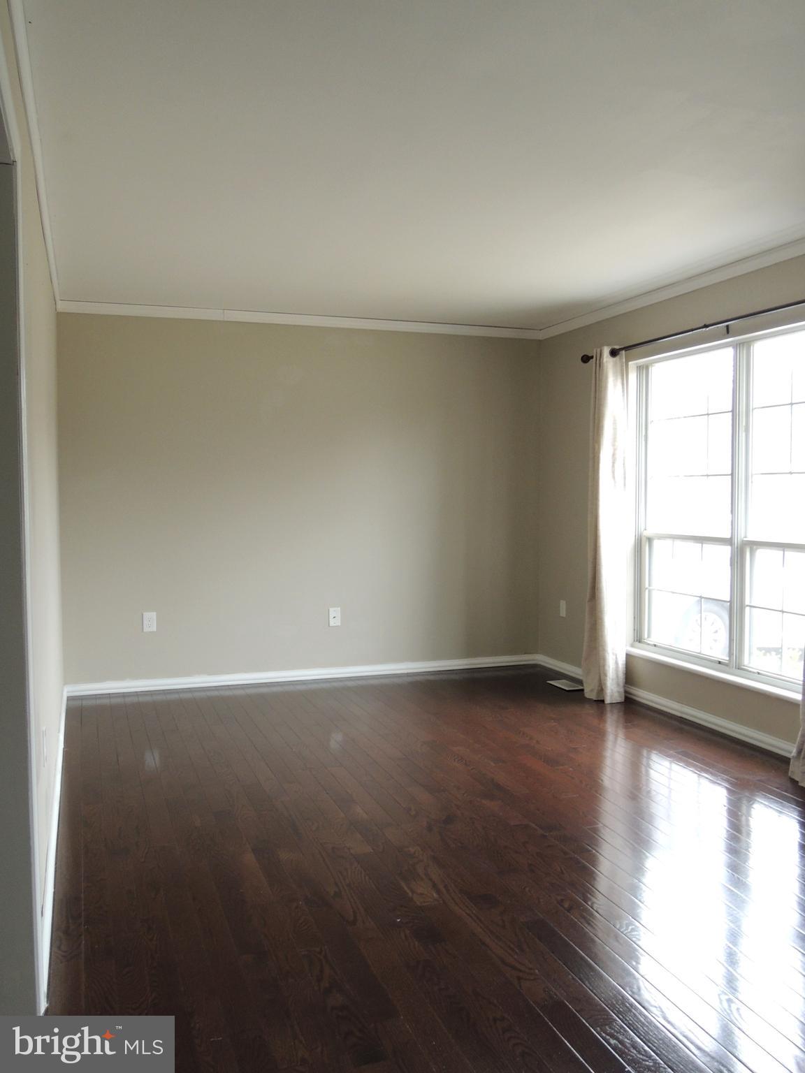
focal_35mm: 30
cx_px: 402
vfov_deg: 60.0
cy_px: 536
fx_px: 930
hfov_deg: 46.8
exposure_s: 1/30
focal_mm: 5.3
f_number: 3.1
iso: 220
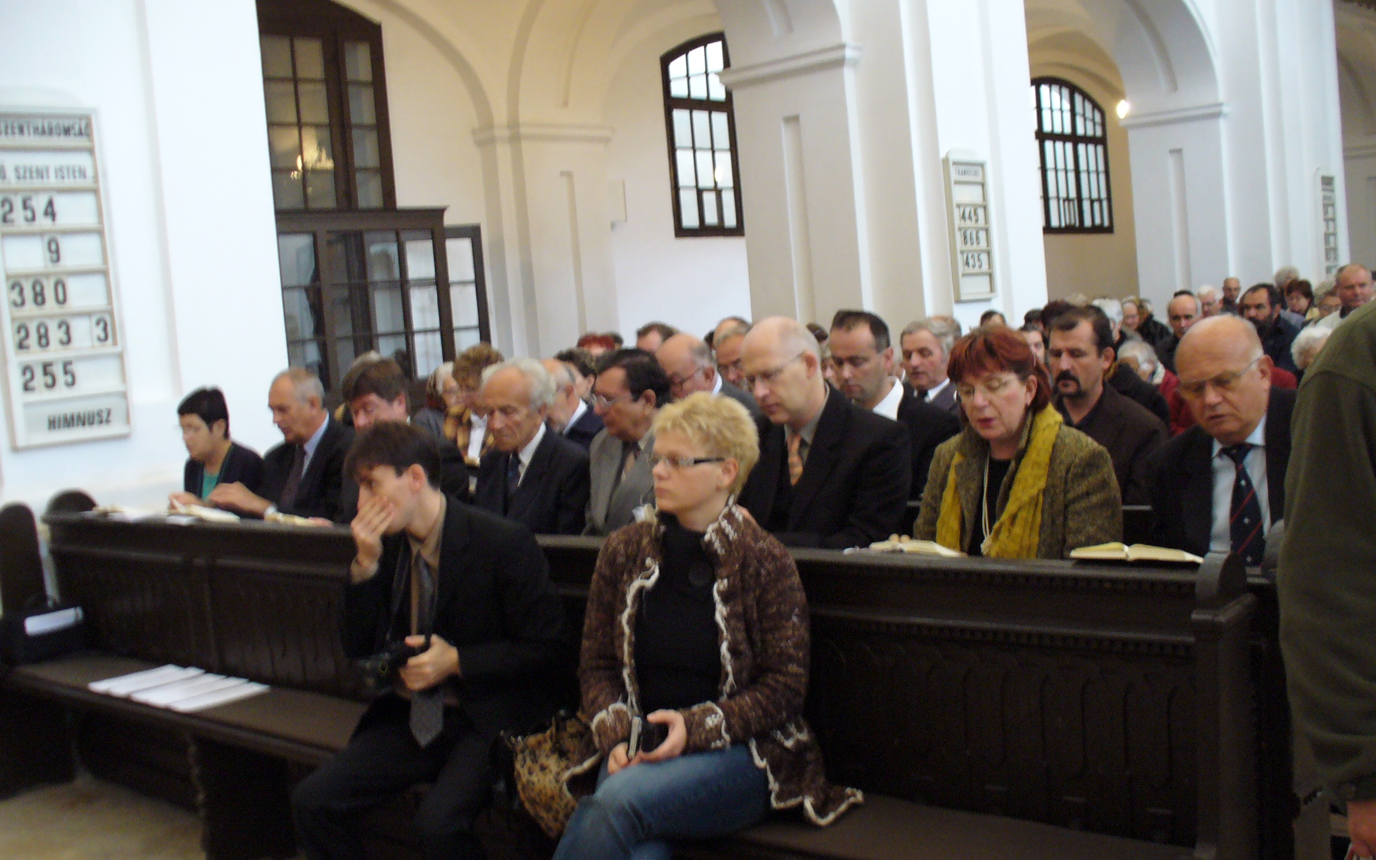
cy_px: 485
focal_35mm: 40
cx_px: 685
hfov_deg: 49.3
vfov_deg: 32.0
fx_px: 1500
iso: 200
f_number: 2.8
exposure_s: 1/8
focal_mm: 6.1
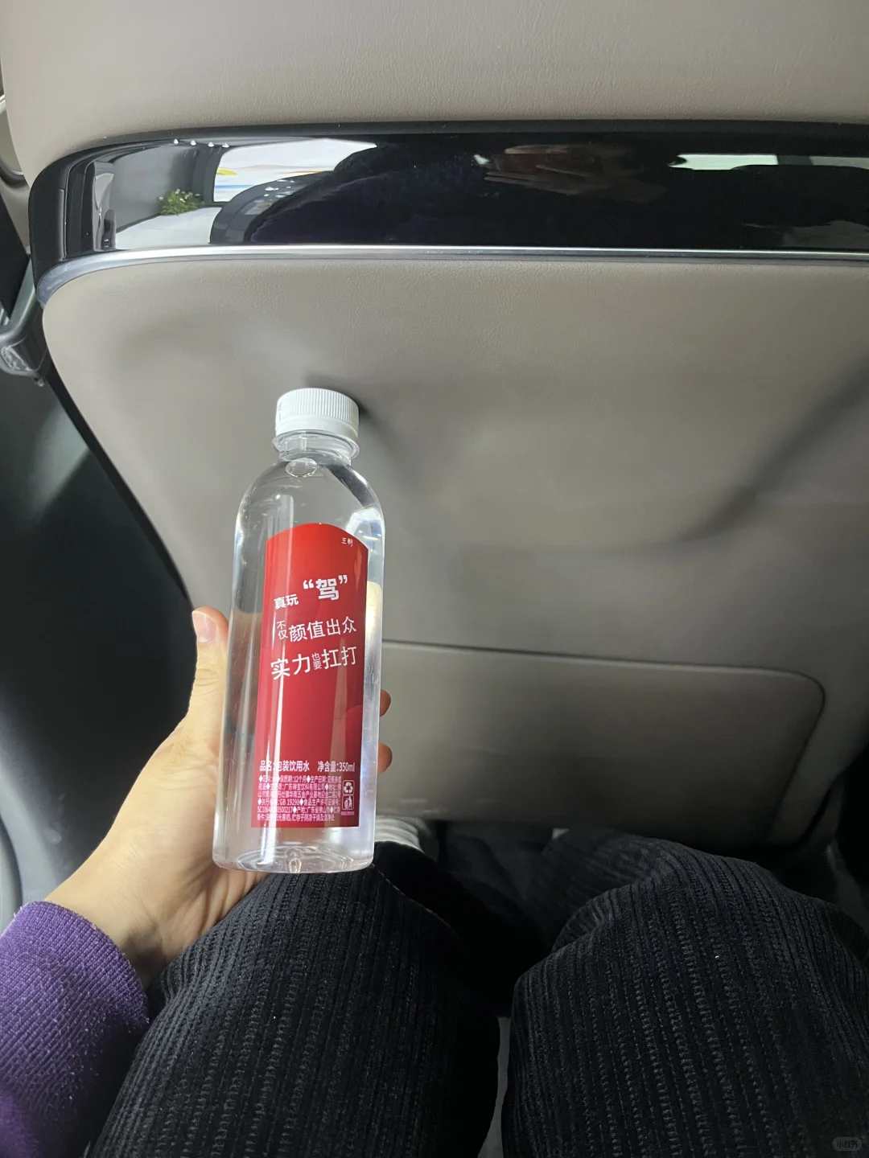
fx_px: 870
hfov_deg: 53.1
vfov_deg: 67.3
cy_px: 579
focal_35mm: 26
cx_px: 434
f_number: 1.6
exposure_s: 1/33
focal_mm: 5.1
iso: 400
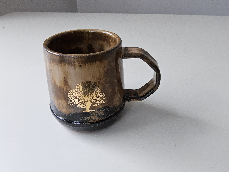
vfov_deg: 58.9
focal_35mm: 23
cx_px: 114
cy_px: 86
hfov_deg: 73.9
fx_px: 152
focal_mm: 3.08
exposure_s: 1/120
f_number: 2
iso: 500
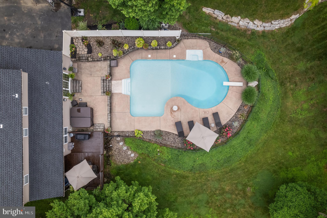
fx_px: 200
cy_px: 109
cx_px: 164
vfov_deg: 57.2
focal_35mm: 22
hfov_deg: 78.6
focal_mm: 8.38
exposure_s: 1/15
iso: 230
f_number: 2.8
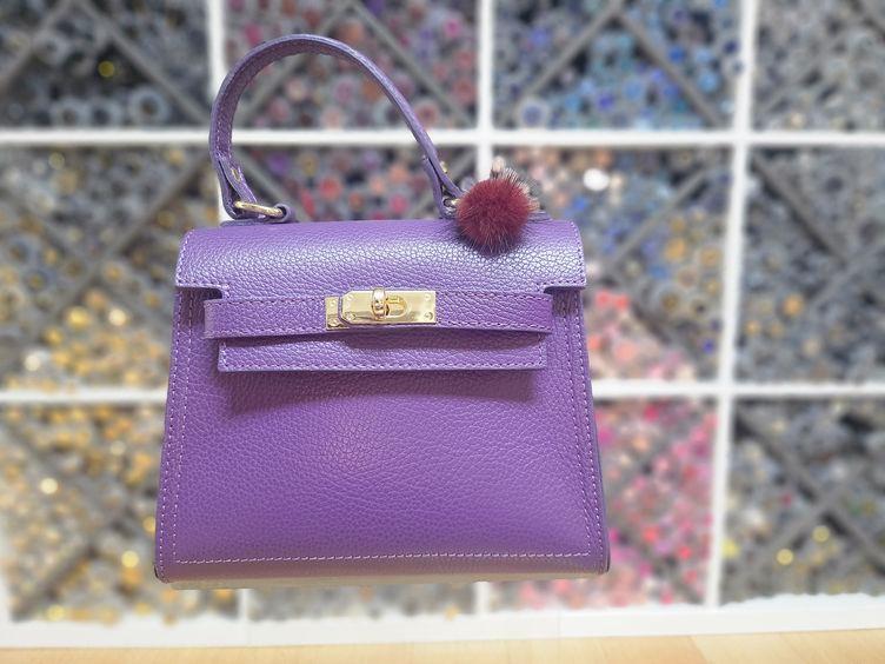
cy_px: 332
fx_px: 614
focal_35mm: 24
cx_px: 442
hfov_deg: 71.6
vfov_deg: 56.8
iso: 640
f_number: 1.8
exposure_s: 1/100
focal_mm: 5
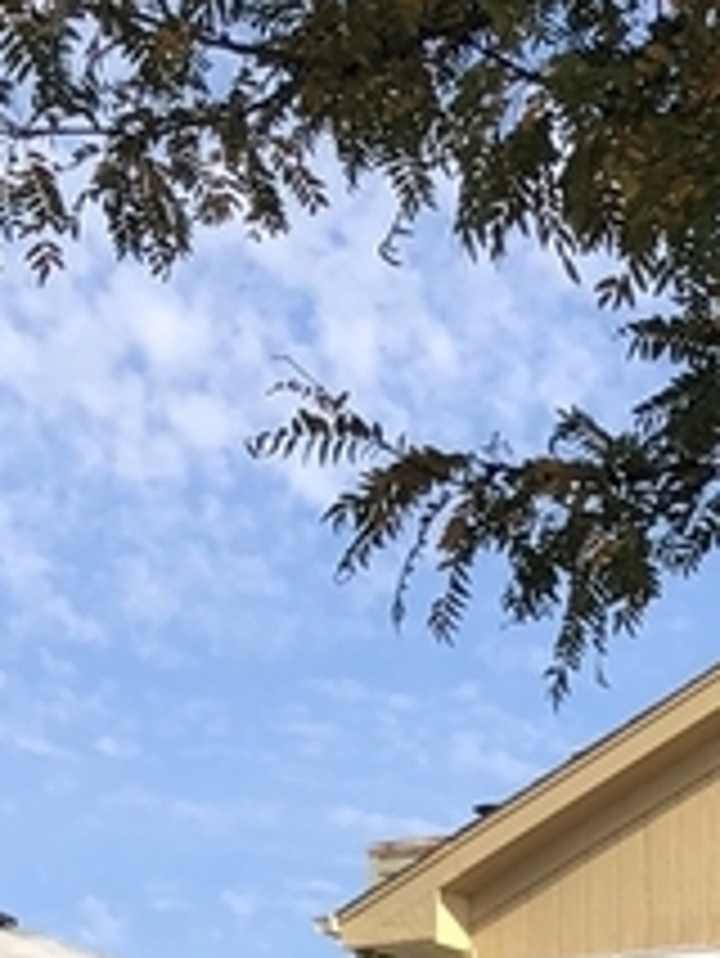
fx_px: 3934
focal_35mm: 142
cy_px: 1835
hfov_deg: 9.4
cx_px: 1692
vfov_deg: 12.4
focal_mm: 3.99
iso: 20
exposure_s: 1/960
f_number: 1.8
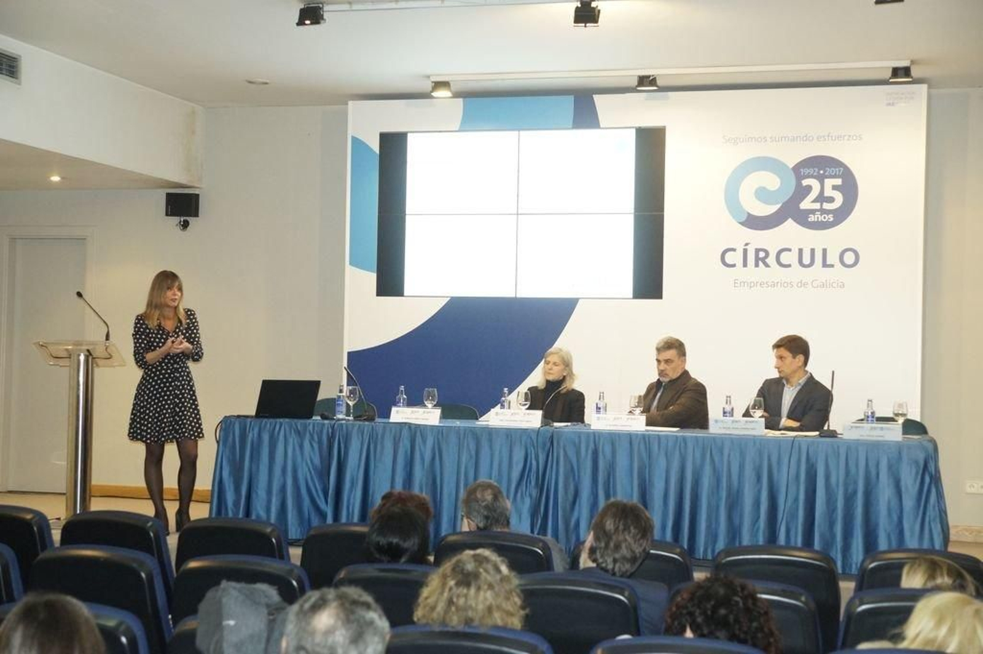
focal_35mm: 52
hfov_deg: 37.9
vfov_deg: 25.7
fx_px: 1432
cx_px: 492
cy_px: 327
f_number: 4.5
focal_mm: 35
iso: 1600
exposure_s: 1/50
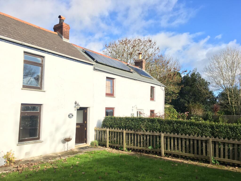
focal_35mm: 29
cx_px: 120
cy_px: 90
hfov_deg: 61.7
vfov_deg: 48.2
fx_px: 202
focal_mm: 4.15
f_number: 2.2
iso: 25
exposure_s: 1/686
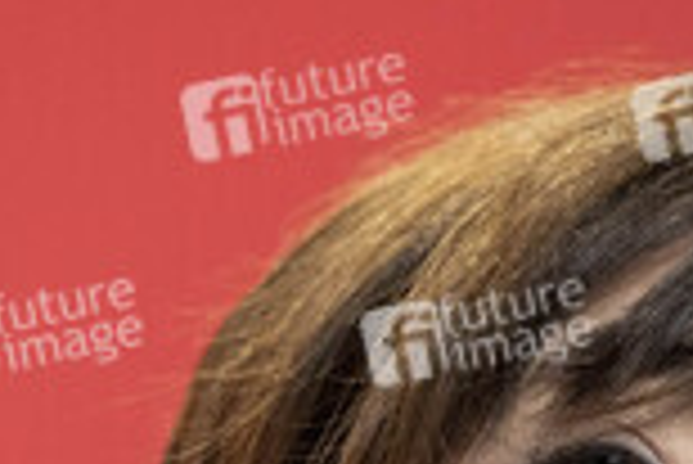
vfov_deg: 2.2
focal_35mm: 614
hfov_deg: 3.4
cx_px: 358
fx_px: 11830
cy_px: 671
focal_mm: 140
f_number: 2.8
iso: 2000
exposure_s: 1/220
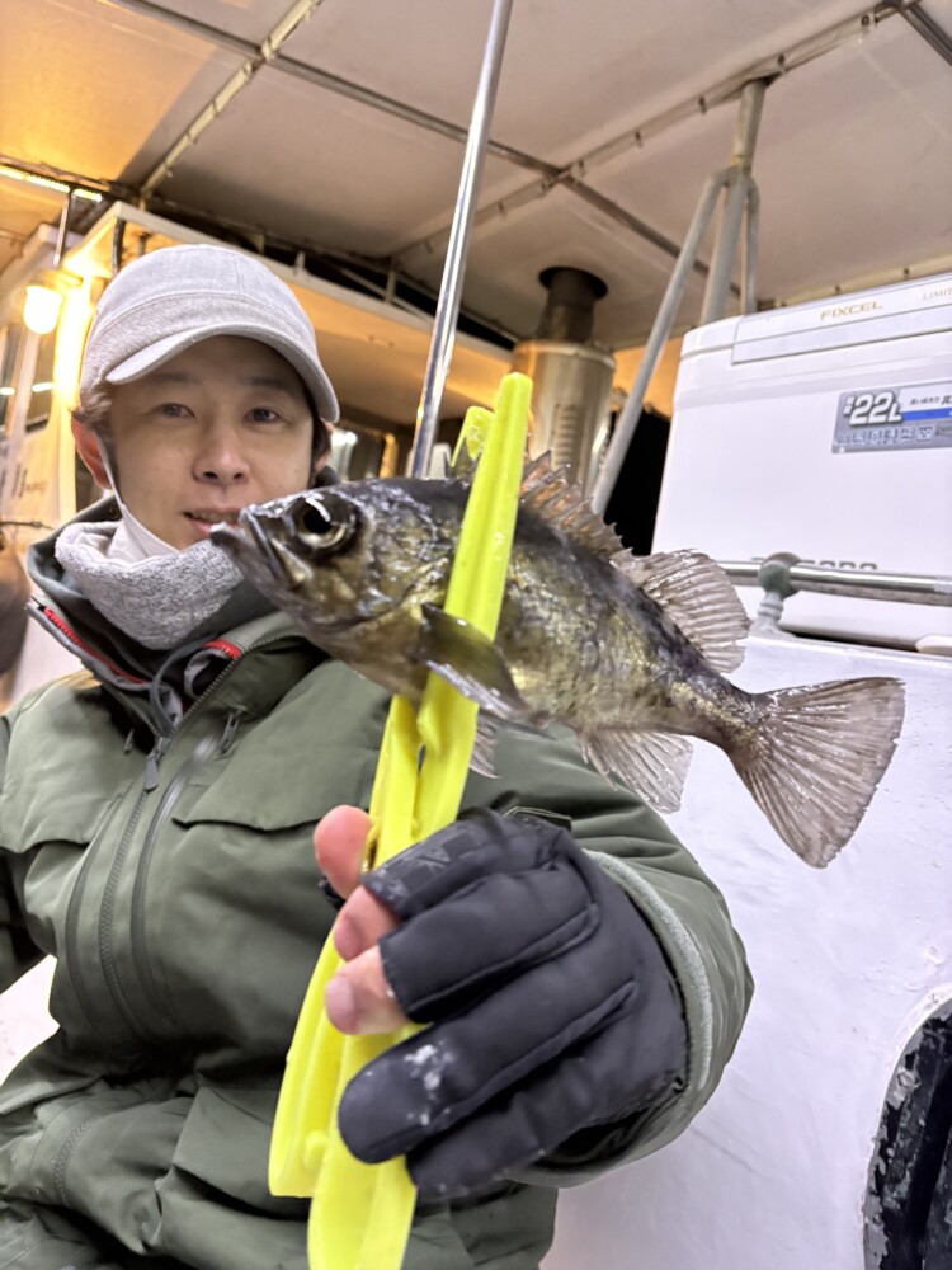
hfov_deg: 53.1
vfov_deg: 67.3
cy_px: 635
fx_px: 953
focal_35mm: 26
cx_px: 476
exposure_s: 1/30
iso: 800
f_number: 1.6
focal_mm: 5.96
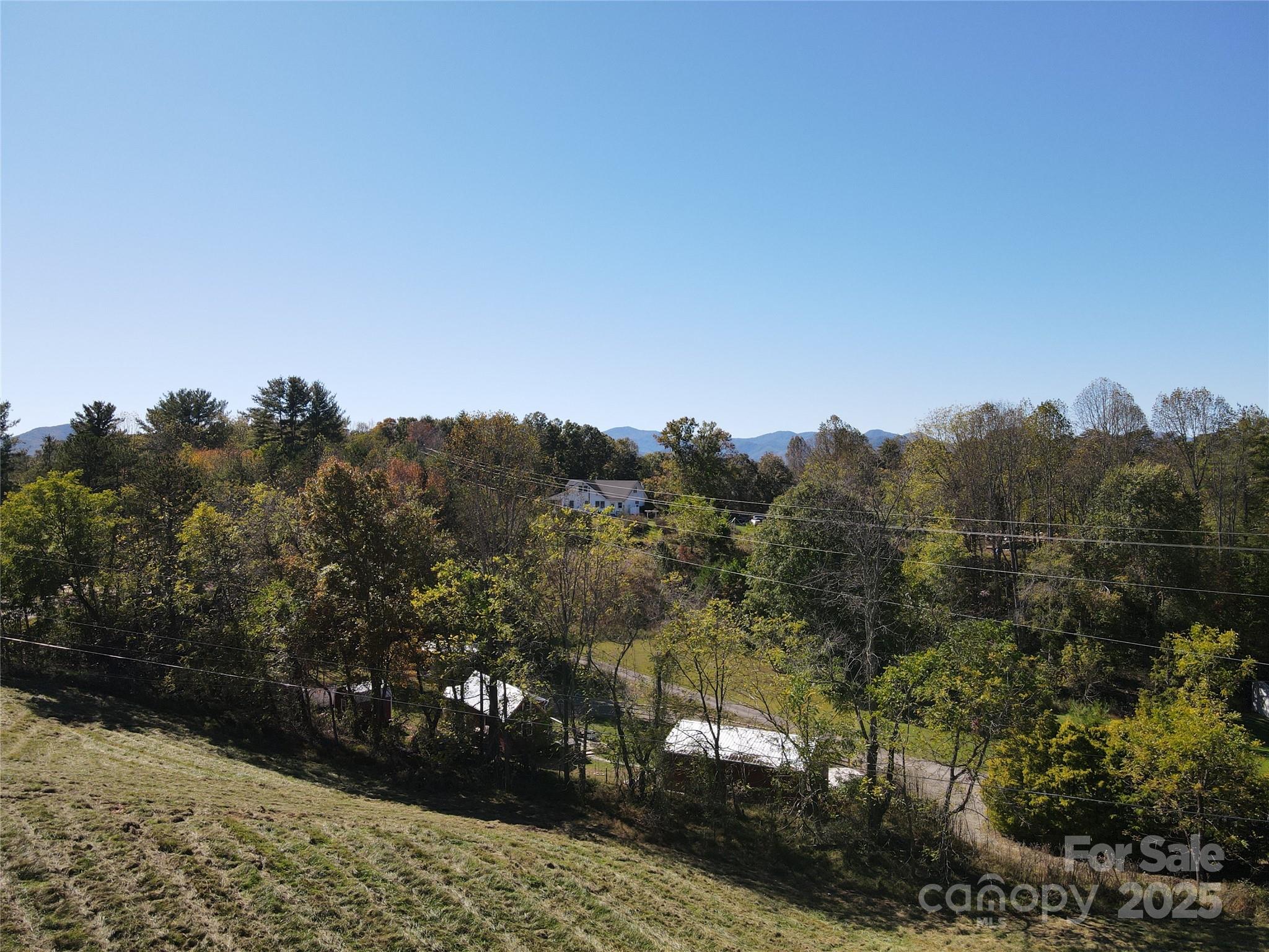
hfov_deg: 71.6
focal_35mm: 24
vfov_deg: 56.8
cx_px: 634
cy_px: 476
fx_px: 880
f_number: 2.8
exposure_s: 1/640
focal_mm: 4.5
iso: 100
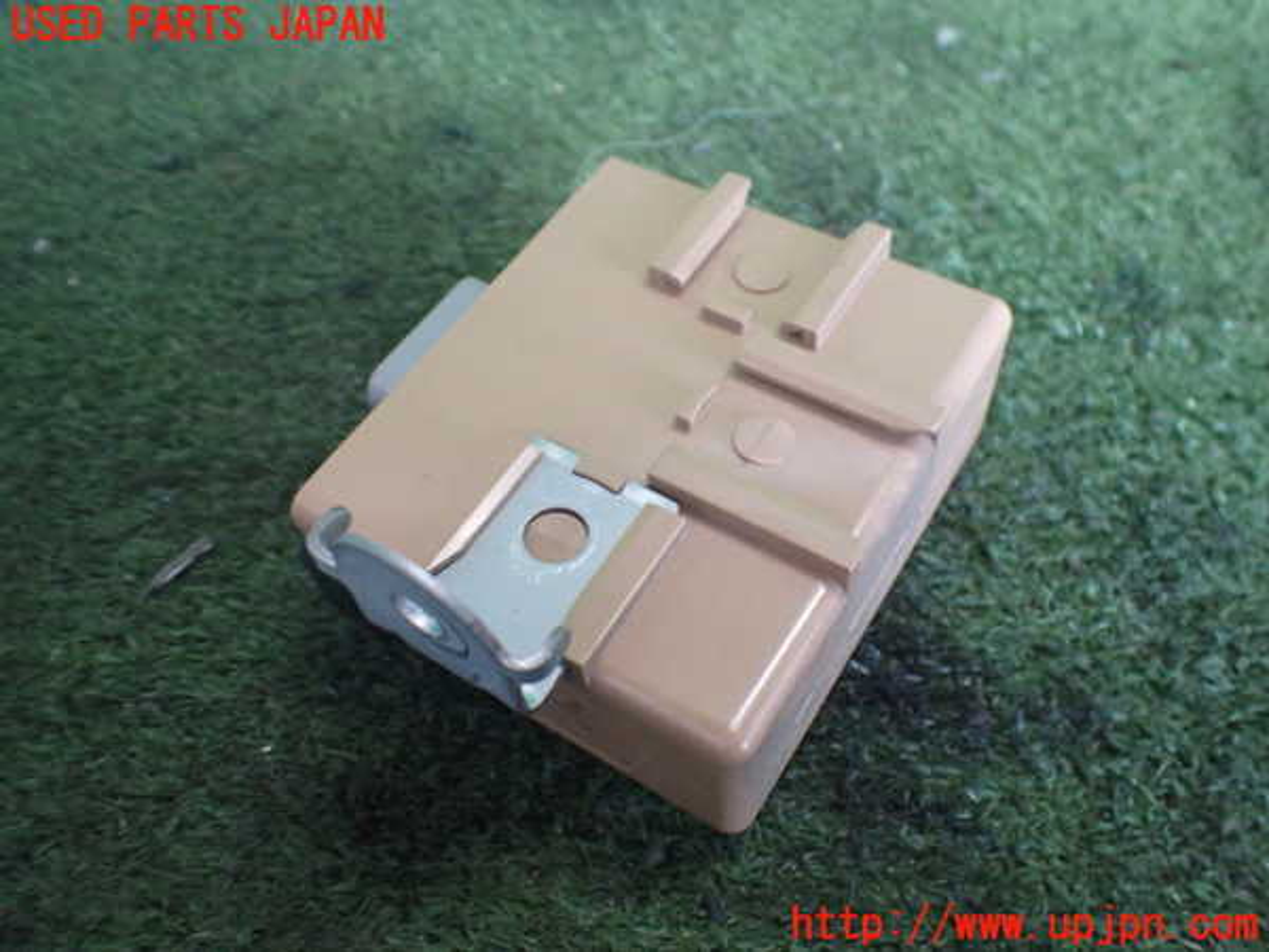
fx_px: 1100
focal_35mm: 30
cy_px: 476
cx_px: 634
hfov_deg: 60.0
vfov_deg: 46.8
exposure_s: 1/125
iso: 800
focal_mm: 5.4
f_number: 2.3
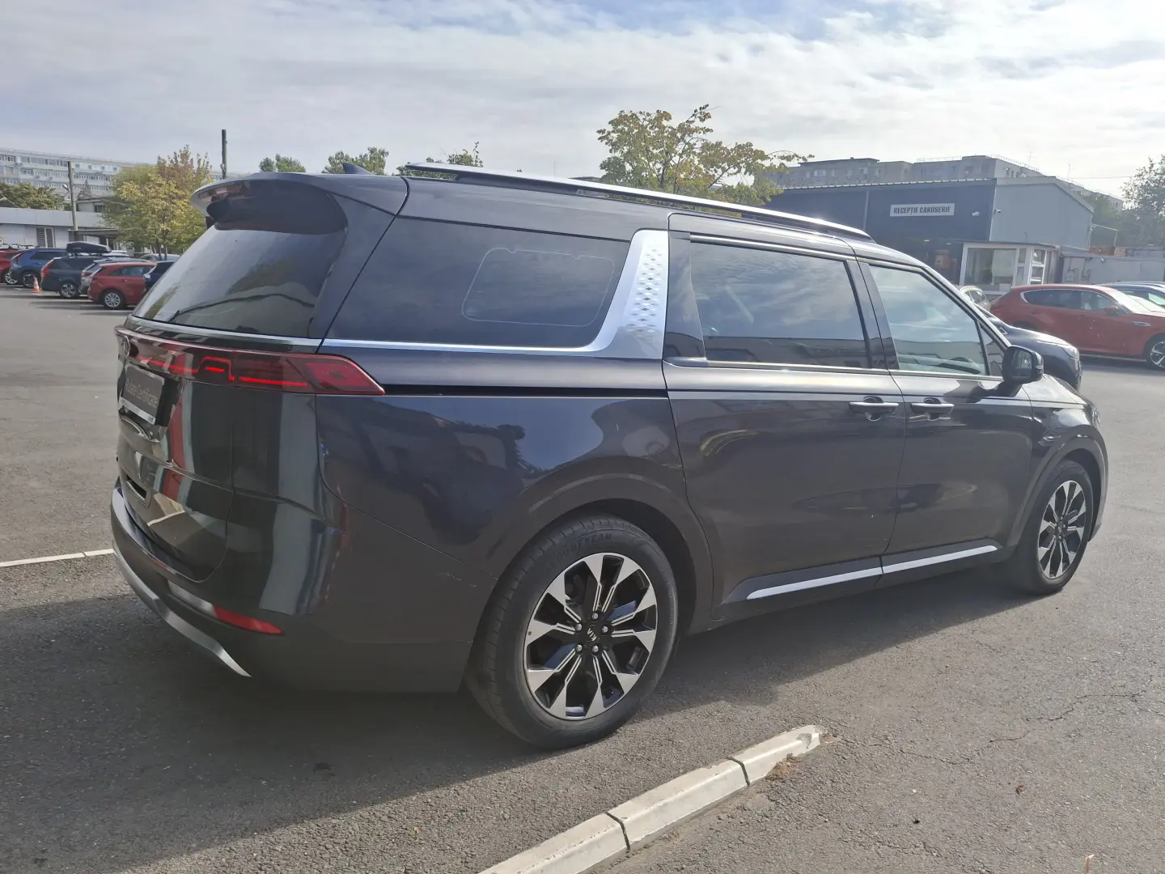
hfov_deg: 69.4
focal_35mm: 25
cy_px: 437
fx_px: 841
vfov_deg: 54.9
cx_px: 582
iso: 32
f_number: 1.8
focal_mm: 4.69
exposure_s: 1/2294
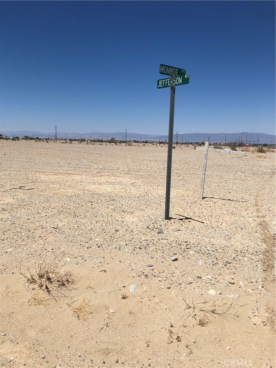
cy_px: 184
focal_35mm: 28
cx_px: 138
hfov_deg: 49.7
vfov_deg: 63.4
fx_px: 298
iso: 20
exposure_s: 1/5348
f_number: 1.8
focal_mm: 3.99
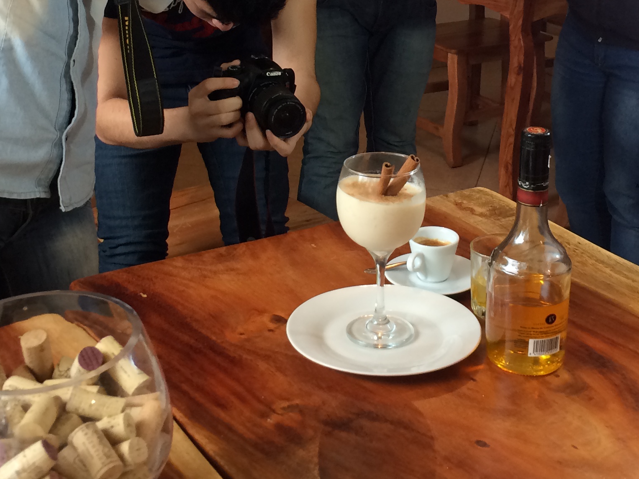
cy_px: 64
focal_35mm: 62
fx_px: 1144
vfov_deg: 23.1
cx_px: 338
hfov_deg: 31.2
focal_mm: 4.15
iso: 32
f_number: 2.2
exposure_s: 1/30
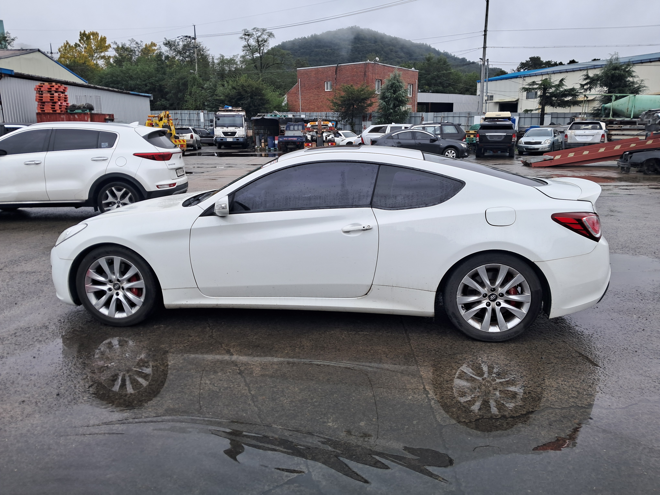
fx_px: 515
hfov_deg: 65.3
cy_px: 248
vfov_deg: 51.4
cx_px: 330
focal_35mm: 27
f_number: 1.8
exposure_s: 1/175
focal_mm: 4
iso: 50
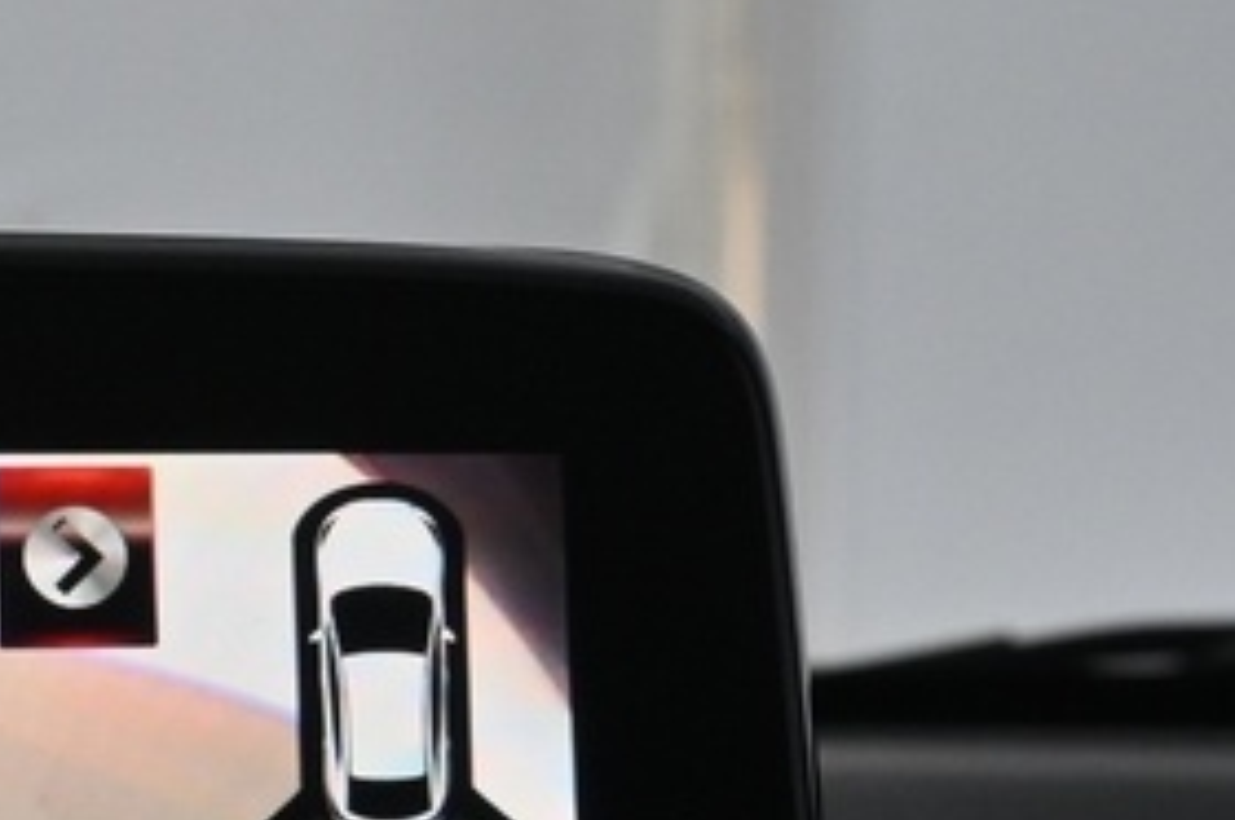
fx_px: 4763
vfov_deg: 9.7
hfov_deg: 14.0
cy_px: 988
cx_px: -520
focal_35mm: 139
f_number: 5
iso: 500
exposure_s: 1/80
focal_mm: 16
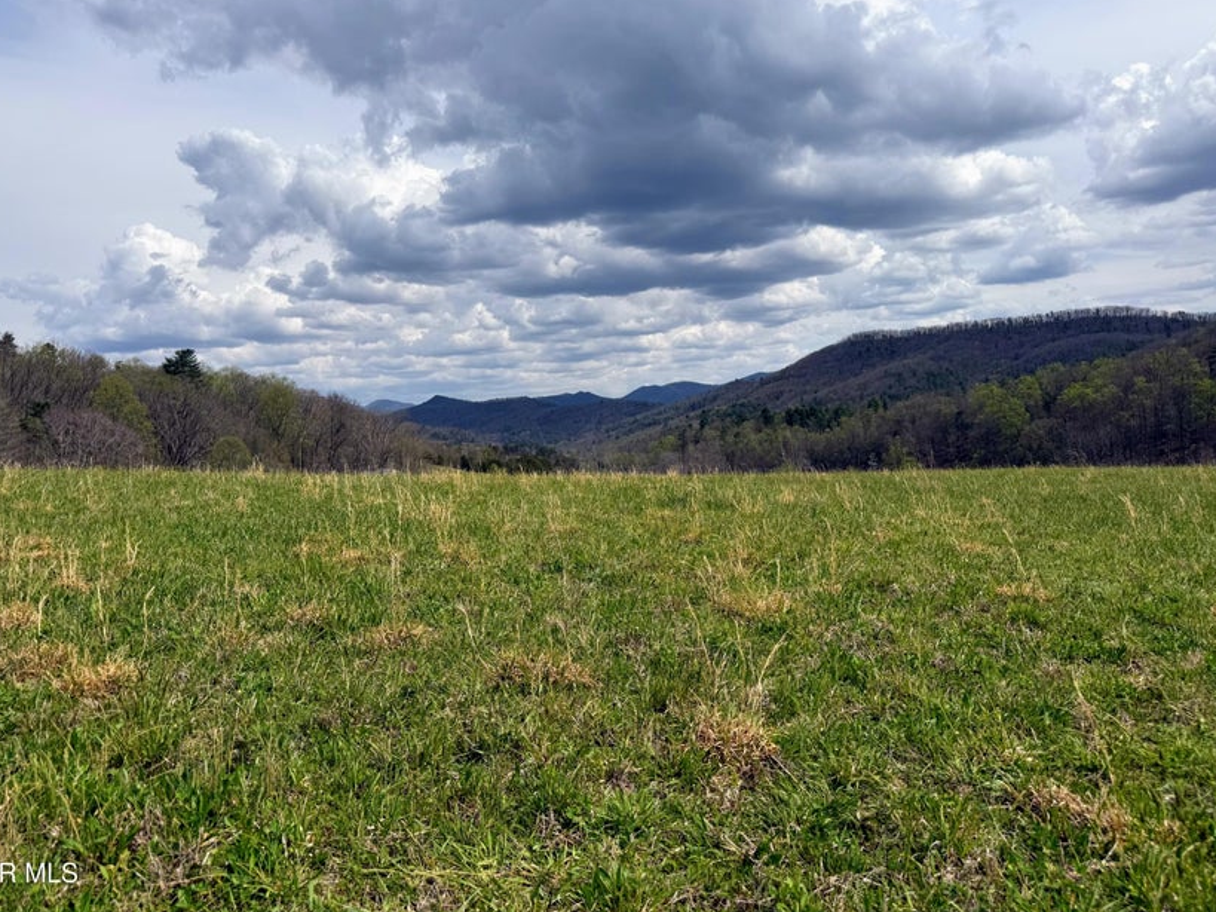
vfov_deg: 54.9
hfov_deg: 69.4
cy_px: 441
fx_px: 878
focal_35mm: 25
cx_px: 595
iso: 80
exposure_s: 1/7353
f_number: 1.78
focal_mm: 6.76
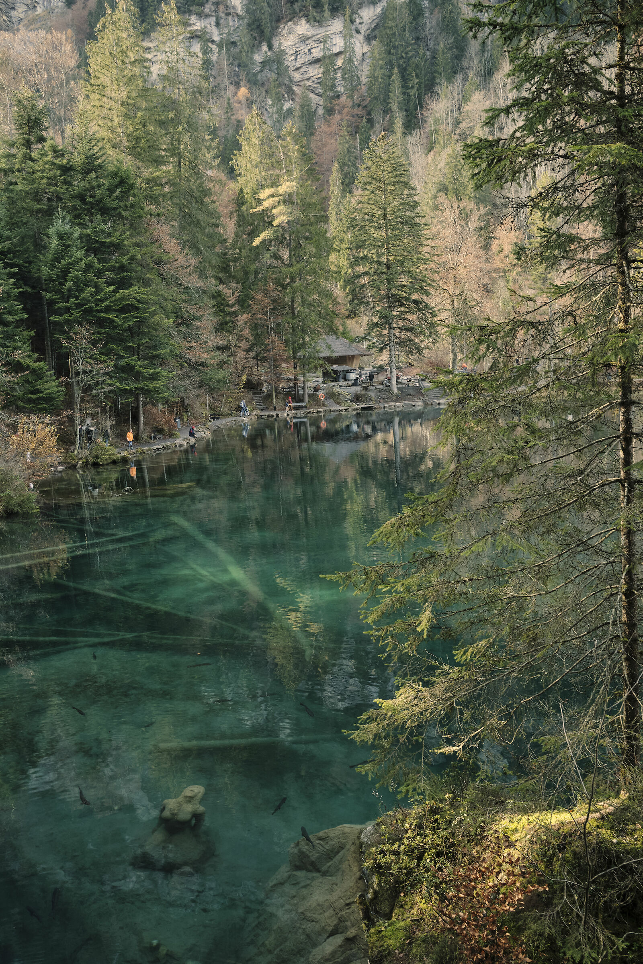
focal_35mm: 35
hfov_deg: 37.9
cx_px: 322
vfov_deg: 54.4
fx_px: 938
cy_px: 482
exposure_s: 1/40
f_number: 8
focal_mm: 23
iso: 800
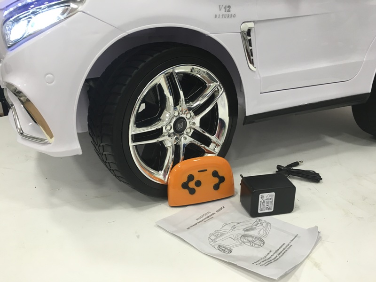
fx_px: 315
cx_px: 188
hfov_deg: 61.7
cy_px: 141
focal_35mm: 29
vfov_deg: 48.2
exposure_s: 1/33
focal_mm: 4.15
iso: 80
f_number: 2.2
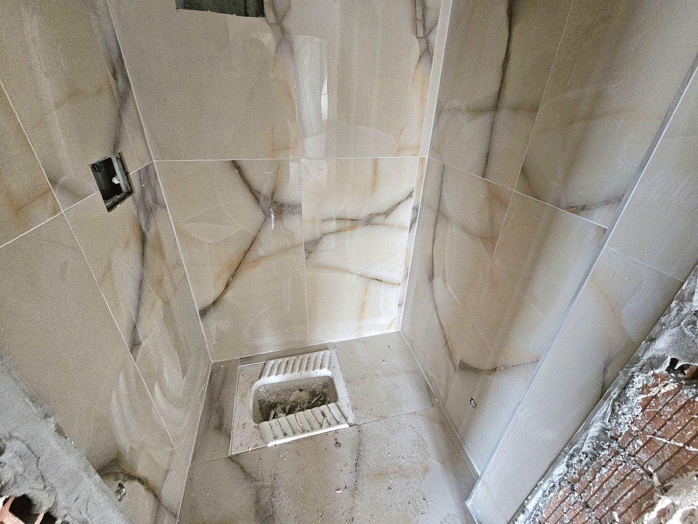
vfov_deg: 89.9
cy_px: 262
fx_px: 262
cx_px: 349
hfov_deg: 106.2
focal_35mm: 13
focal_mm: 2.2
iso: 640
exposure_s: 1/25.1
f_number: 2.2
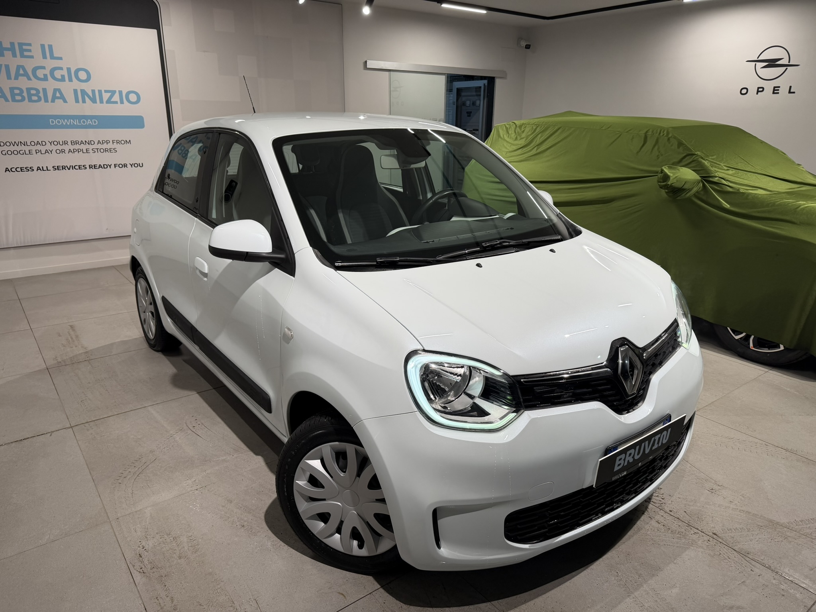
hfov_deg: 71.6
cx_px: 408
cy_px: 306
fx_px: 566
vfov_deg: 56.8
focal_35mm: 24
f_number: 1.78
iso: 80
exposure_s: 1/98
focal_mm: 6.76
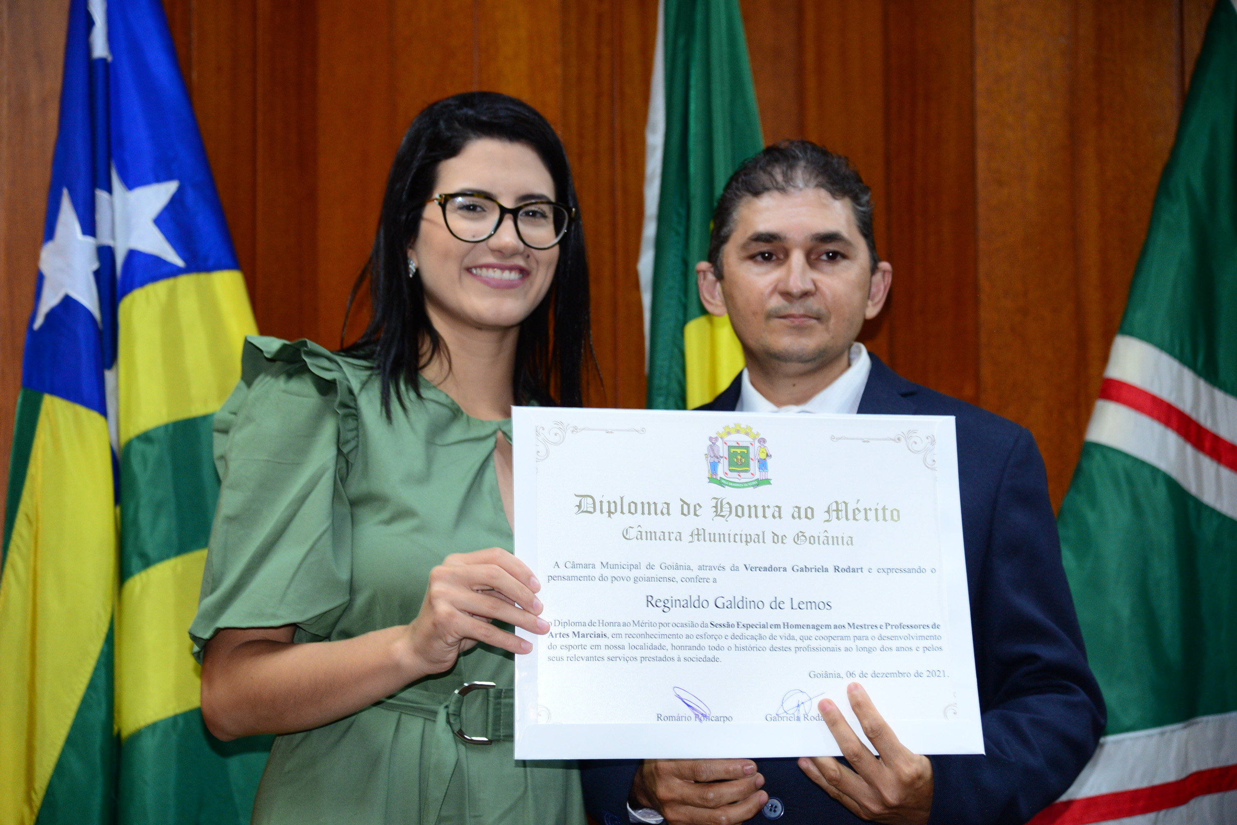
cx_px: 618
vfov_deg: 15.9
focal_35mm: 86
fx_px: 2956
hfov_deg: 23.6
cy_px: 412
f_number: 4
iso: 1600
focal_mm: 86
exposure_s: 1/60
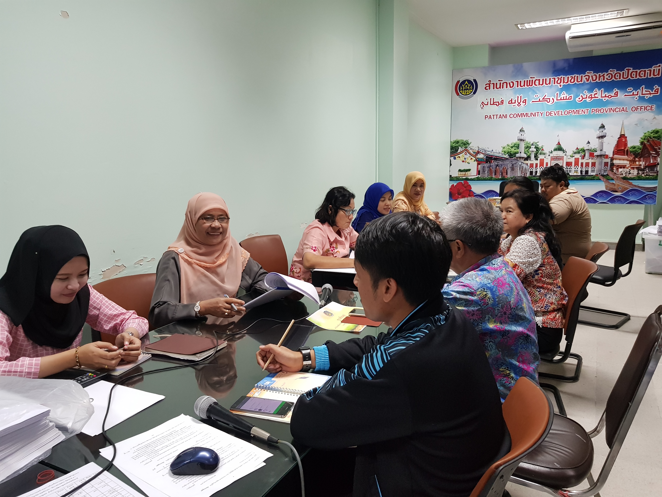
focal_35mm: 26
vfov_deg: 53.1
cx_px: 331
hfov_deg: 67.3
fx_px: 497
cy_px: 248
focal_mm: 4.3
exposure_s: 1/50
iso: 250
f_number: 1.7
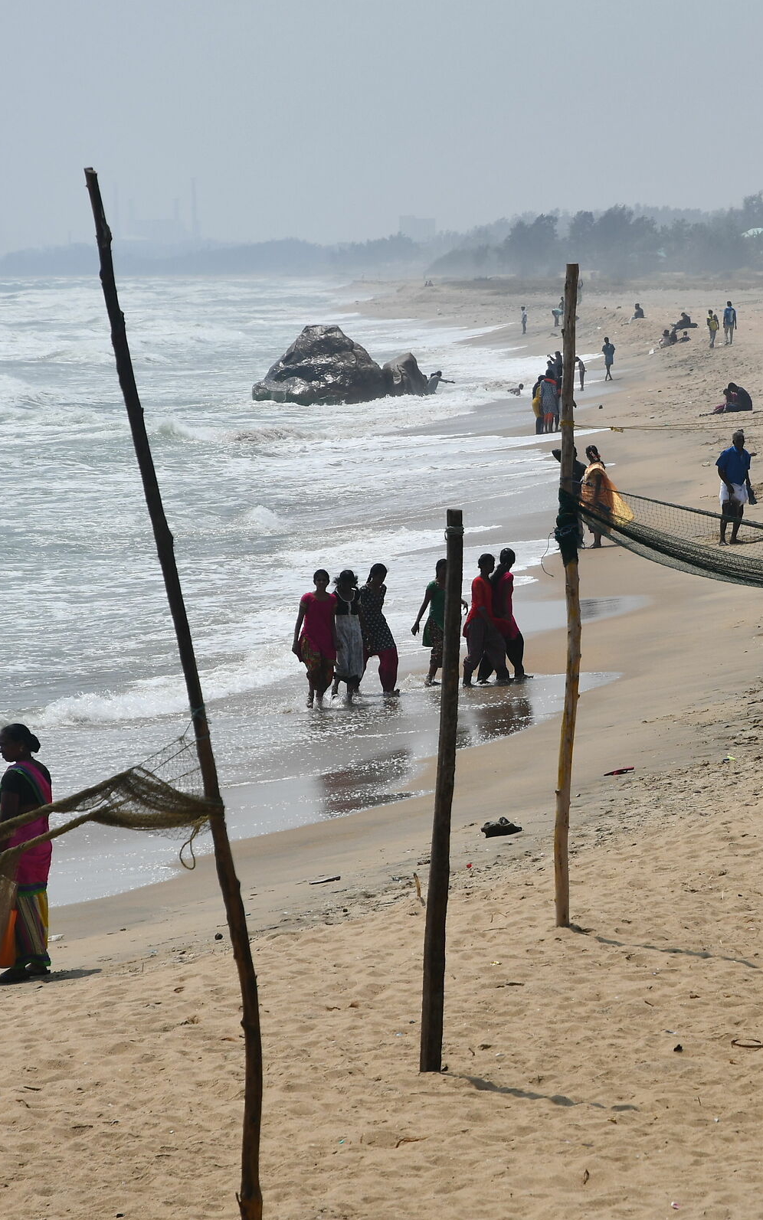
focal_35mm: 195
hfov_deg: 6.7
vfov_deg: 10.7
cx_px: 631
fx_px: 6486
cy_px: 611
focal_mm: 85
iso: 100
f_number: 8
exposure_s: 1/1000
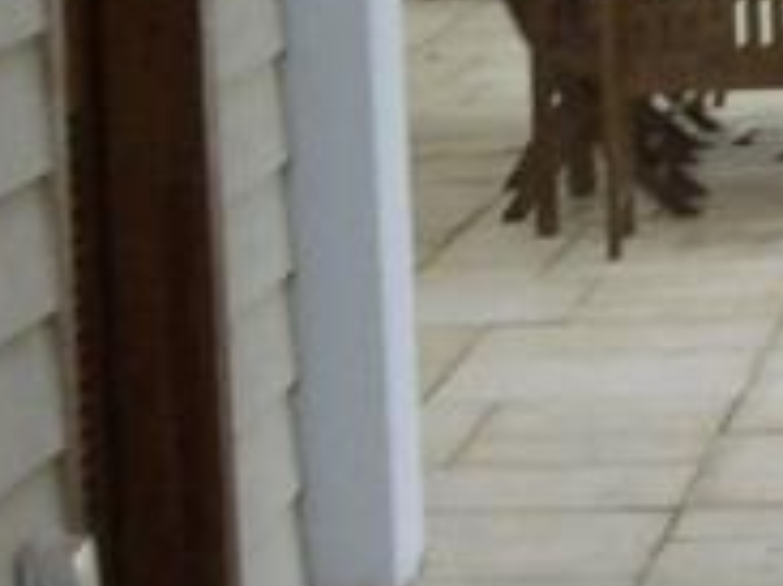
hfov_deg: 8.2
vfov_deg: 6.2
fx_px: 5380
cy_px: -338
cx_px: 971
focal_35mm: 238
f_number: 2.8
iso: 64
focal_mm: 5.7
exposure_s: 1/133
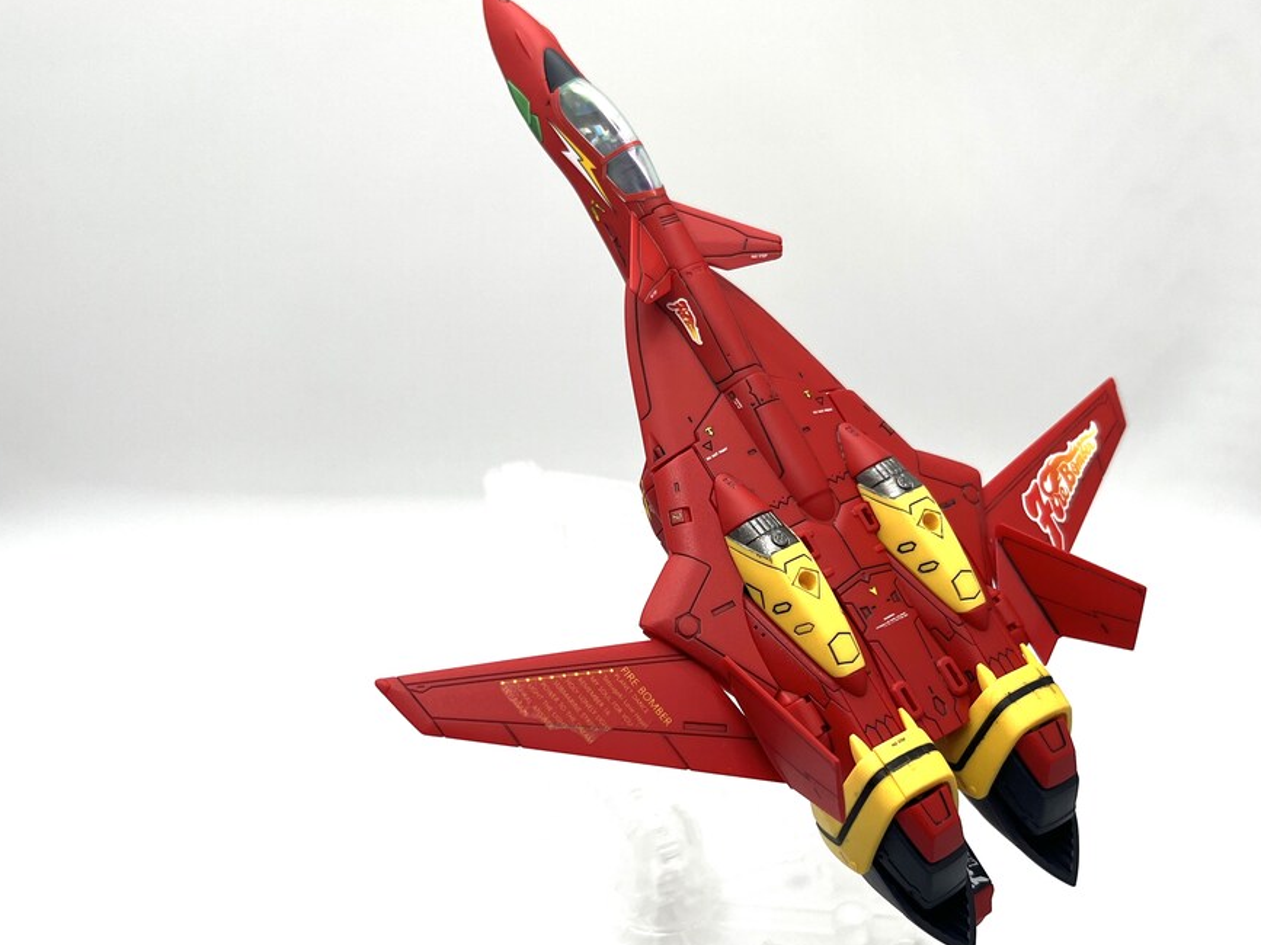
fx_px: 983
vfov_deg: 51.3
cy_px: 469
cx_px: 634
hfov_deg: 65.3
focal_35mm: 27
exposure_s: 1/369
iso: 50
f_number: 1.6
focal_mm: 5.1
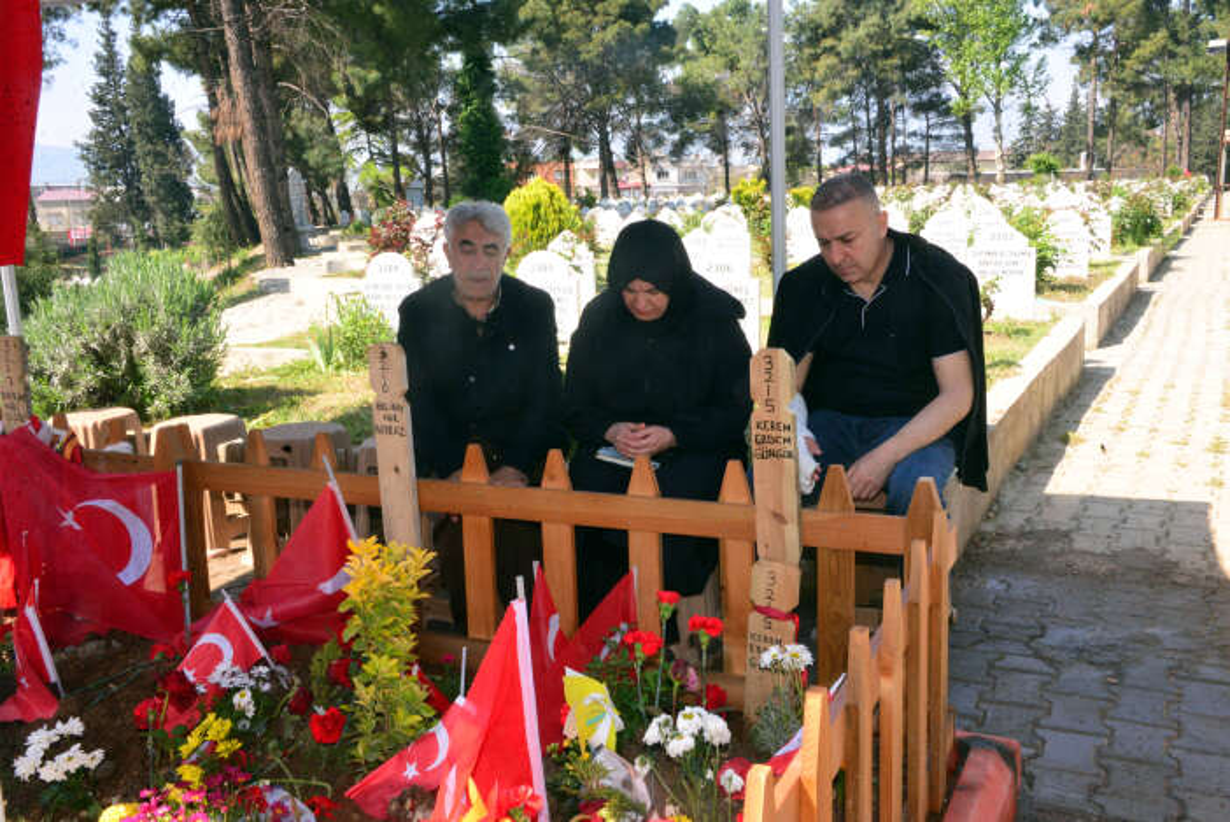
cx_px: 615
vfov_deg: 36.9
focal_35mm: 36
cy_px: 411
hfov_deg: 53.1
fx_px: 1231
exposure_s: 1/200
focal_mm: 36
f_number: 25
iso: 2500
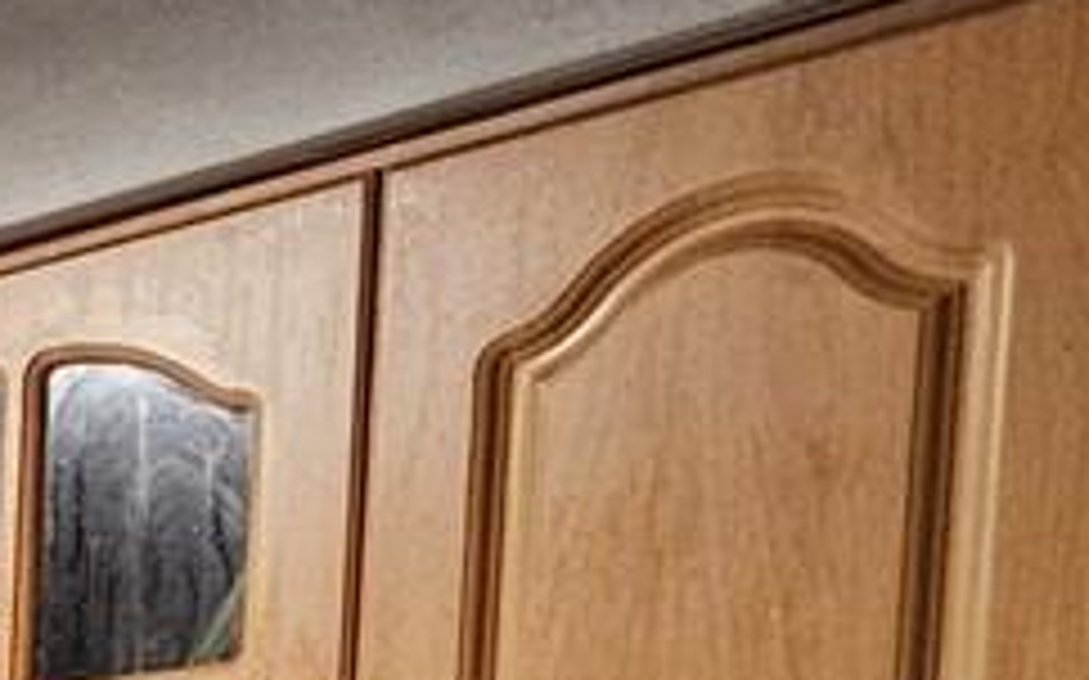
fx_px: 2700
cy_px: 1504
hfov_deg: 15.1
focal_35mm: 91
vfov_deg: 12.1
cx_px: -1426
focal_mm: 2.2
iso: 250
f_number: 2.2
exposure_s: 1/60
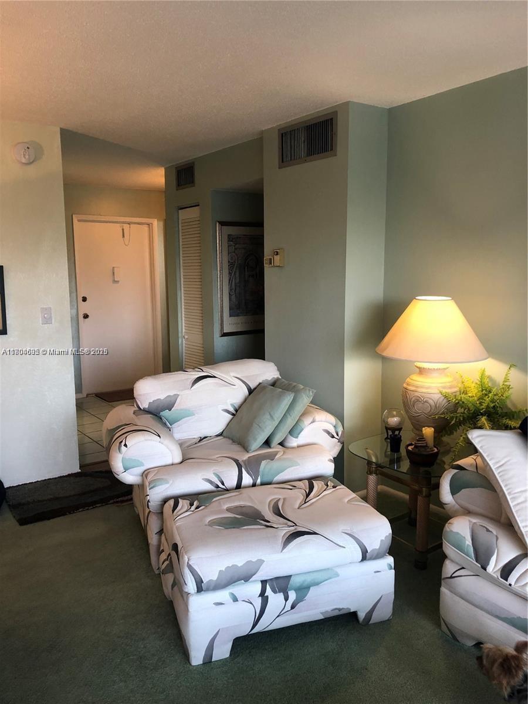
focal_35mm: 28
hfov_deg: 49.7
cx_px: 264
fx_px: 569
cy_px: 352
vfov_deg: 63.4
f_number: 1.8
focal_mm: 3.99
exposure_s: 1/24
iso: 40
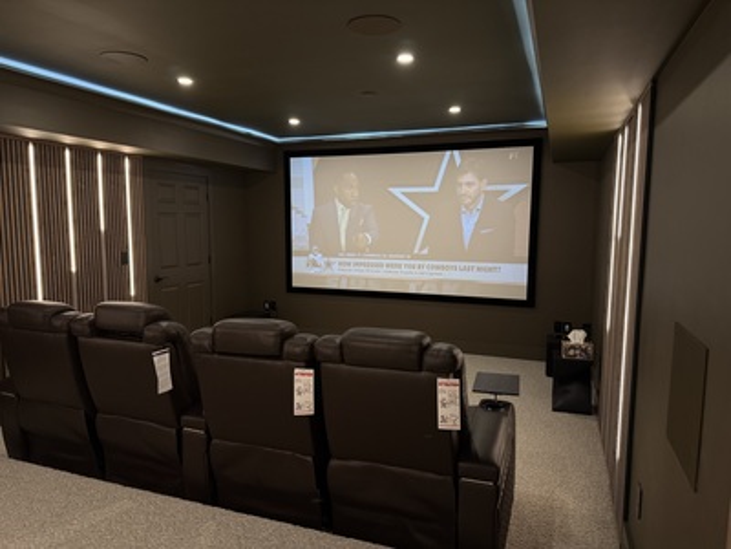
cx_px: 366
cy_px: 274
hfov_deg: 71.6
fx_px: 507
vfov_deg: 56.8
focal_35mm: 24
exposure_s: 1/120
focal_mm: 6.76
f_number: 1.78
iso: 200
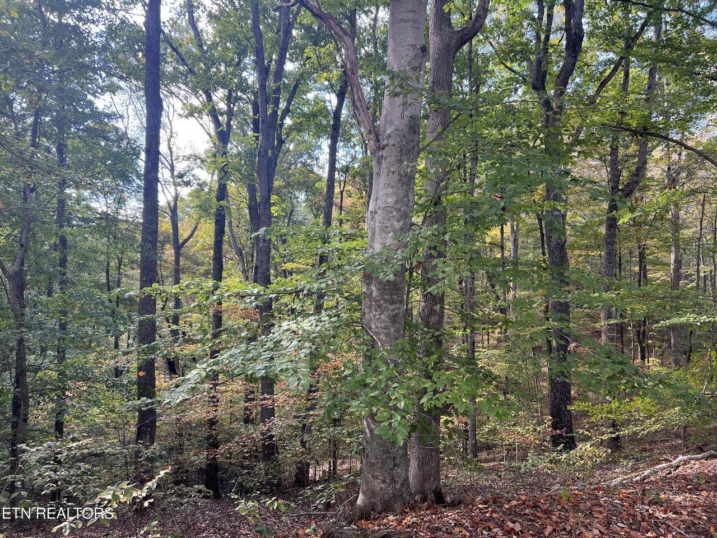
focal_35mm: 26
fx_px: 539
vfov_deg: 53.1
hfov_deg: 67.3
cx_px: 358
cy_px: 269
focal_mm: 5.7
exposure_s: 1/121
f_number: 1.5
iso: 80
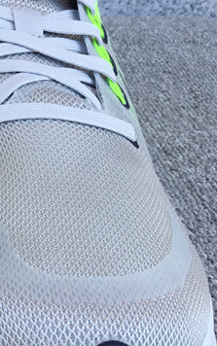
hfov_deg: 14.8
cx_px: -99
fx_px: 784
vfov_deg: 24.9
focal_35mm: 83
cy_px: 167
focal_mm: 3.3
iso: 25
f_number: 2.4
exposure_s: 1/255
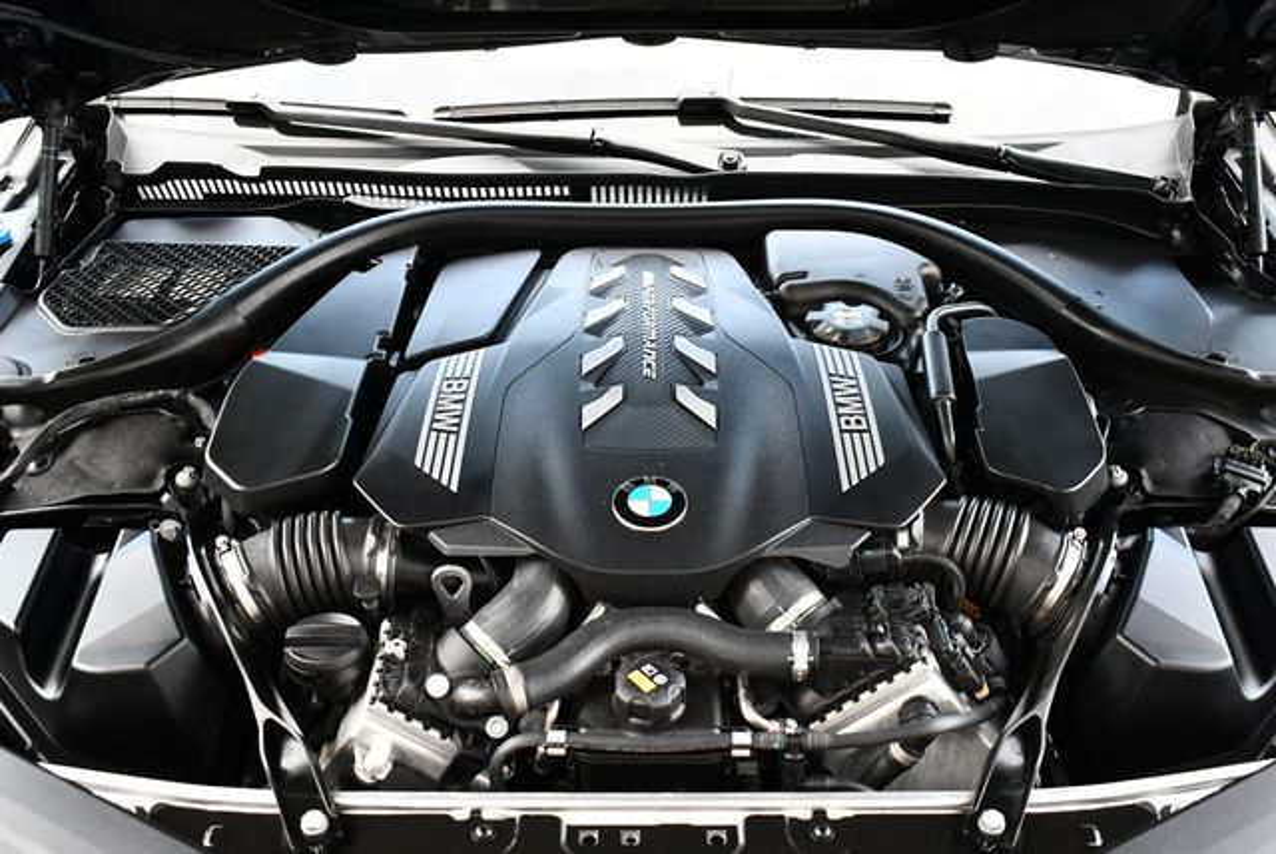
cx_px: 638
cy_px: 427
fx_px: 1490
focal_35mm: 42
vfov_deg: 32.0
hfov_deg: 46.4
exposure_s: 1/250
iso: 720
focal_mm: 21
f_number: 3.8
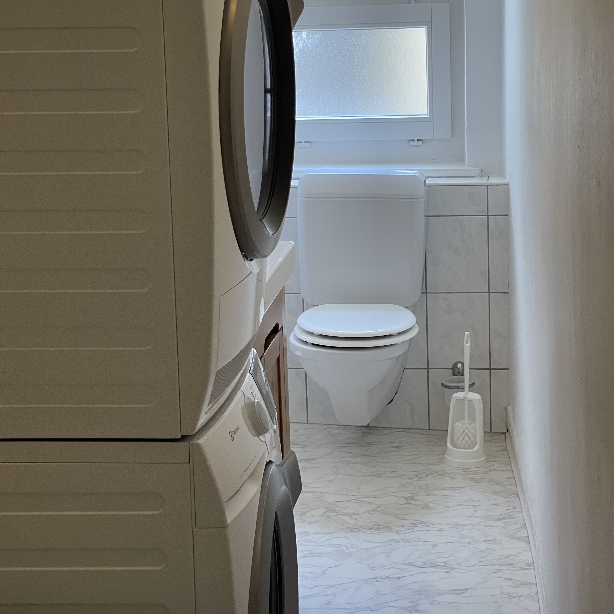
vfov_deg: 20.4
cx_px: 328
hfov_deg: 20.4
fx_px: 1706
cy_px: 290
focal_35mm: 85
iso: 160
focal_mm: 7.5
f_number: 2.2
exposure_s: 1/100
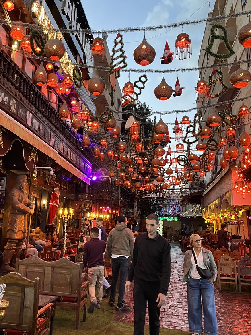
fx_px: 309
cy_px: 156
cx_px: 102
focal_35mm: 32
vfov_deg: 56.8
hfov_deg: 44.0
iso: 250
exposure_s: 1/50
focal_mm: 5.1
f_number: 1.6
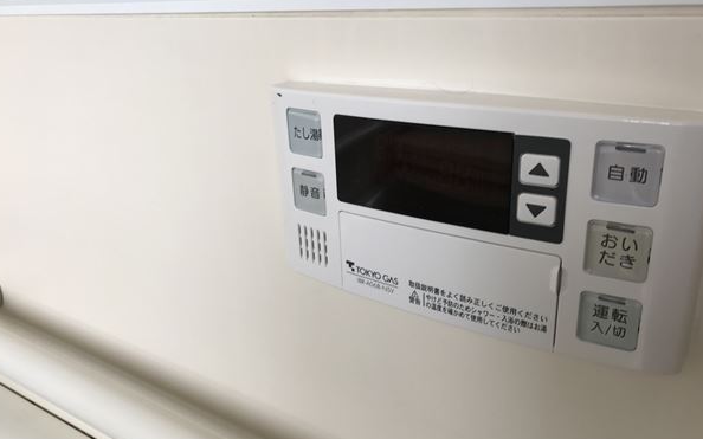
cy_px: 230
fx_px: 613
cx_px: 350
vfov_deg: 39.4
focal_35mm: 32
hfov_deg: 59.7
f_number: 1.8
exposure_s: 1/130
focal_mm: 3.99
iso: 20
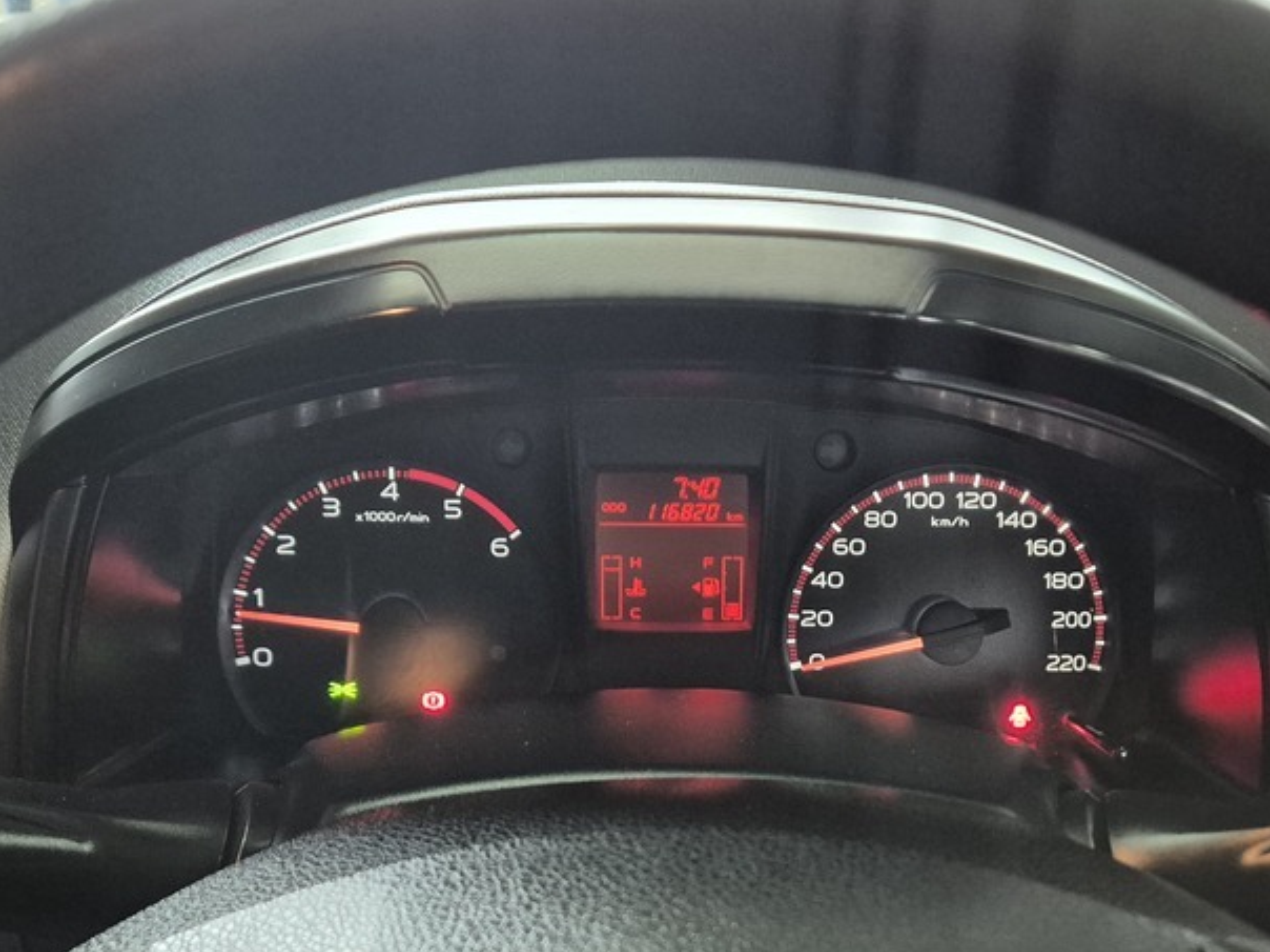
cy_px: 656
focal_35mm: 39
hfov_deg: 47.8
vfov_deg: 36.3
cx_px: 671
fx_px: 1431
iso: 1600
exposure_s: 1/50
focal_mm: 5.4
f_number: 1.8
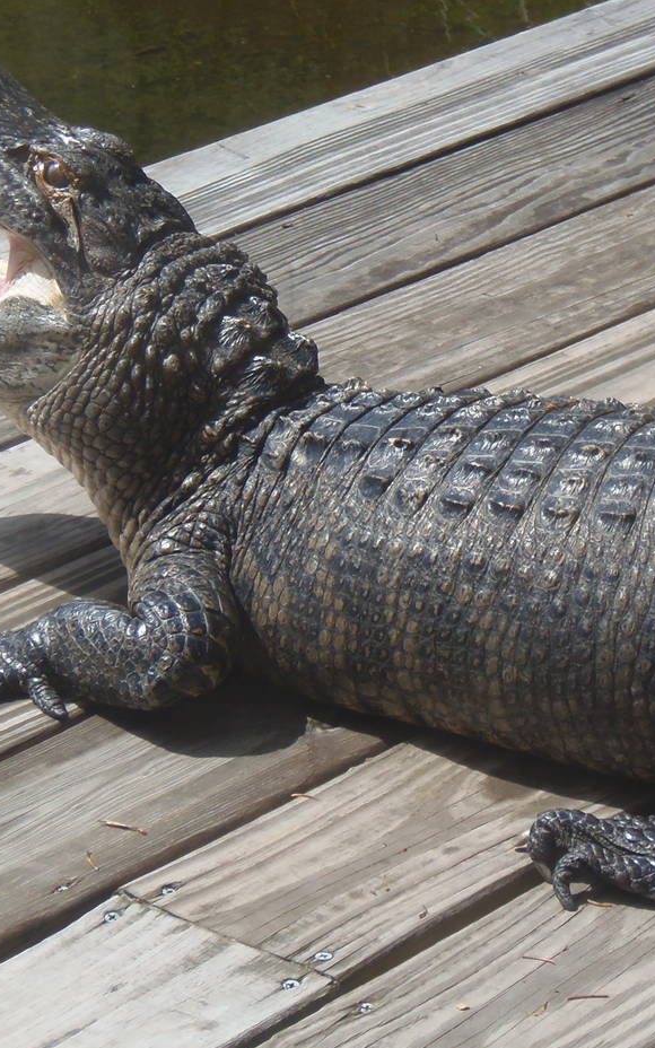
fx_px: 4541
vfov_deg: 13.2
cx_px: 479
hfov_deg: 8.2
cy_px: 387
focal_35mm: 159
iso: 64
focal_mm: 16.2
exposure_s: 1/400
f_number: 4.3
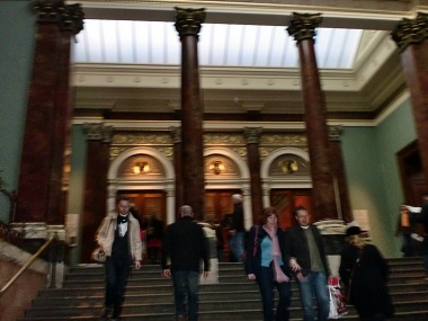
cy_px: 160
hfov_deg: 52.6
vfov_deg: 40.7
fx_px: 433
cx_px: 214
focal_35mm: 35
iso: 400
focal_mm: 6.3
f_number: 3.1
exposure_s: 1/60
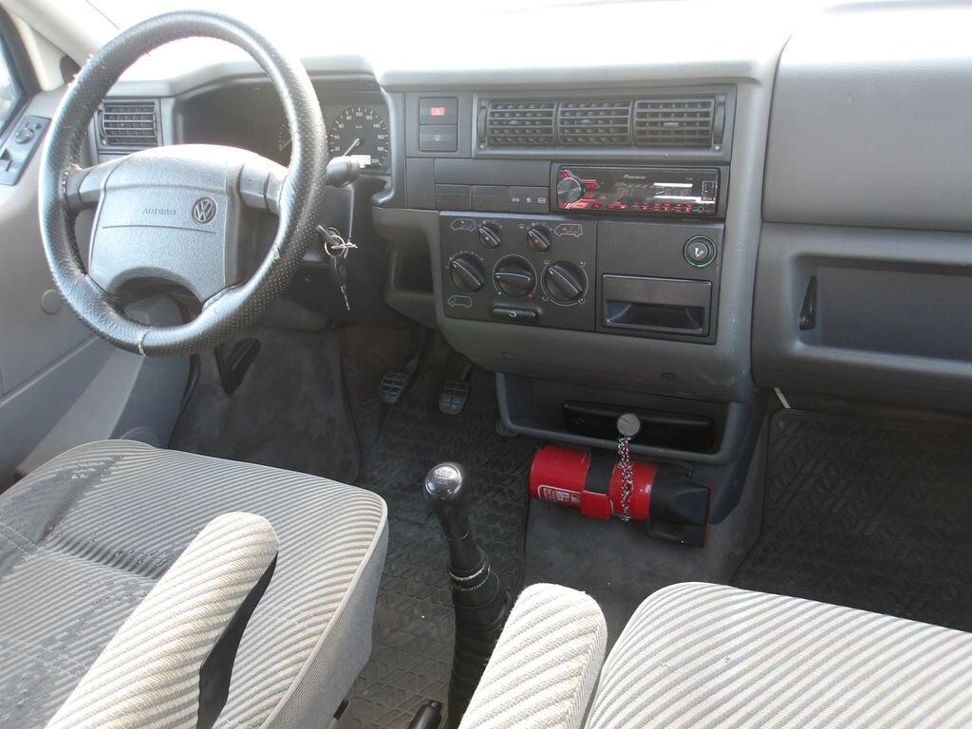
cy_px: 364
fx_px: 758
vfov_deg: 51.4
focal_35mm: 27
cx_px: 486
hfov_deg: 65.3
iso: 160
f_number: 3
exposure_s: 1/20
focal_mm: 4.9
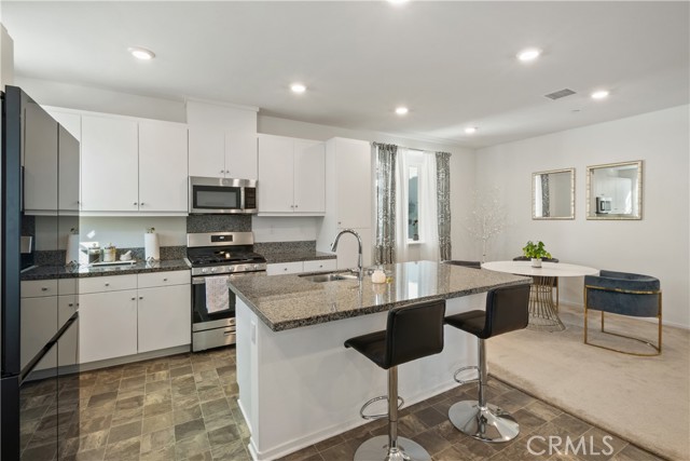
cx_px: 345
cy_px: 230
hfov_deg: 96.7
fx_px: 307
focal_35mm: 16
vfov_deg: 73.8
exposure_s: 13
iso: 40
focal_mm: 16
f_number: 22
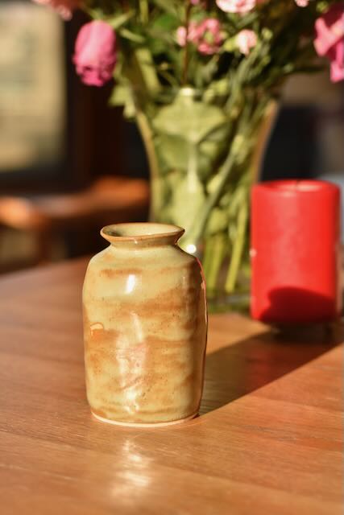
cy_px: 258
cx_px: 172
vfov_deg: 22.6
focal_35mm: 90
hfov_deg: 15.2
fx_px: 1289
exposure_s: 1/1600
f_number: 4
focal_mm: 60
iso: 100
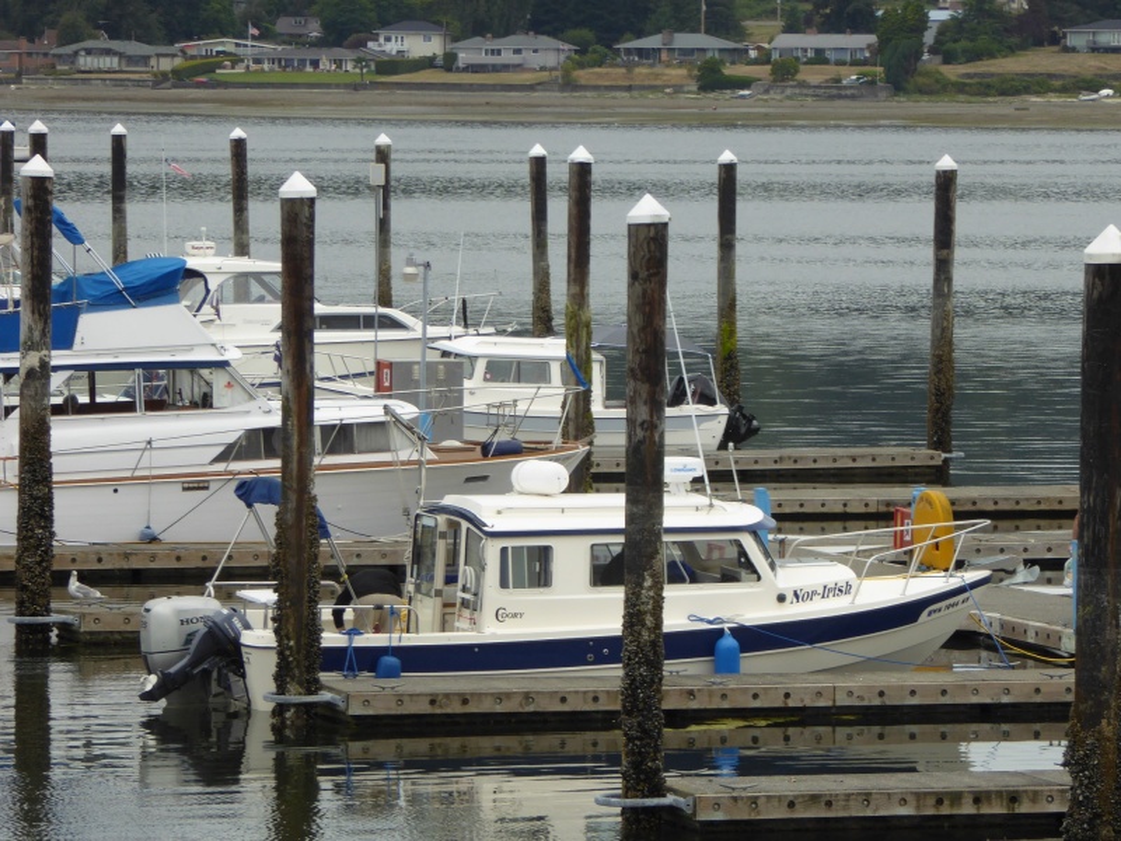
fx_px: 6185
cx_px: 560
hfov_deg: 10.4
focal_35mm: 191
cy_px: 420
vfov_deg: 7.8
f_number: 5.6
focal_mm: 30.9
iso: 100
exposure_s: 1/200
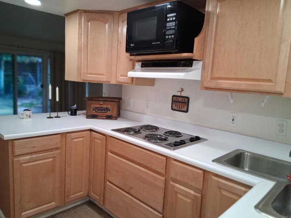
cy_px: 109
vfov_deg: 53.1
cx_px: 146
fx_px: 219
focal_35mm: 26
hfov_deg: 67.3
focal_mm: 3.98
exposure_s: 1/120
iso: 400
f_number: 1.8
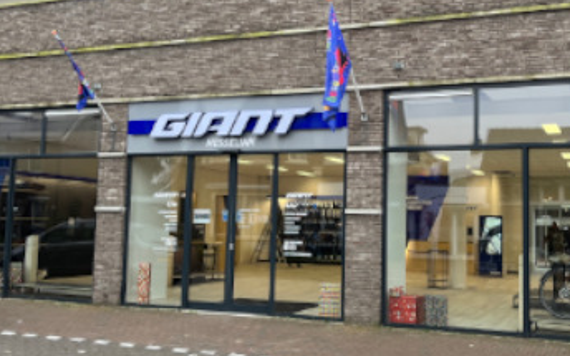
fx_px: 497
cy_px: 159
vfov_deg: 39.4
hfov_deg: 59.6
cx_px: 277
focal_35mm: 32
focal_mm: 5.1
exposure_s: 1/122
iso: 100
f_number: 1.6
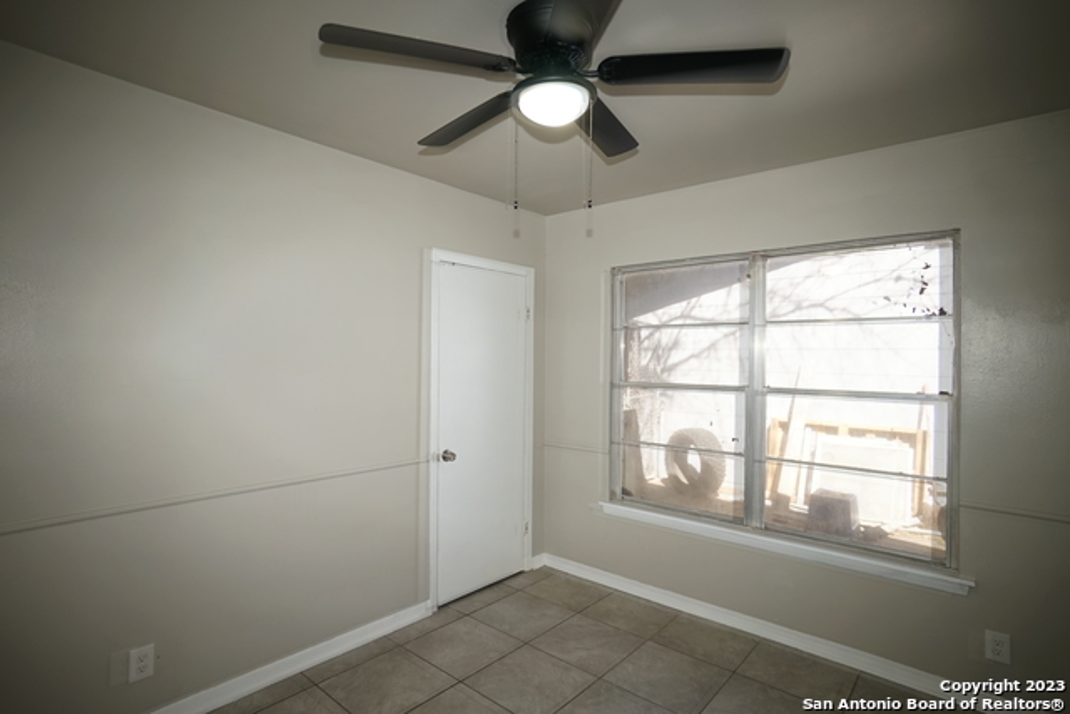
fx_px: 535
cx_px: 535
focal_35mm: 18
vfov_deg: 67.4
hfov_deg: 90.0
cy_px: 357
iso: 160
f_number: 4
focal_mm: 12
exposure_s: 1/60
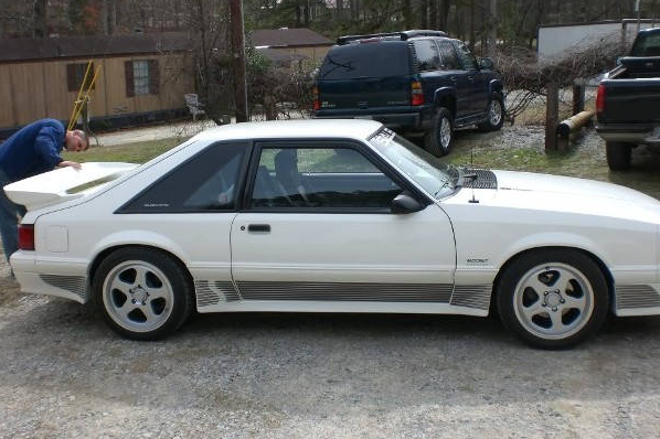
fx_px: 788
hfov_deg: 45.4
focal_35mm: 43
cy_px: 203
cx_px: 356
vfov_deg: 31.1
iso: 50
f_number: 4.4
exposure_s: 1/320
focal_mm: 6.3
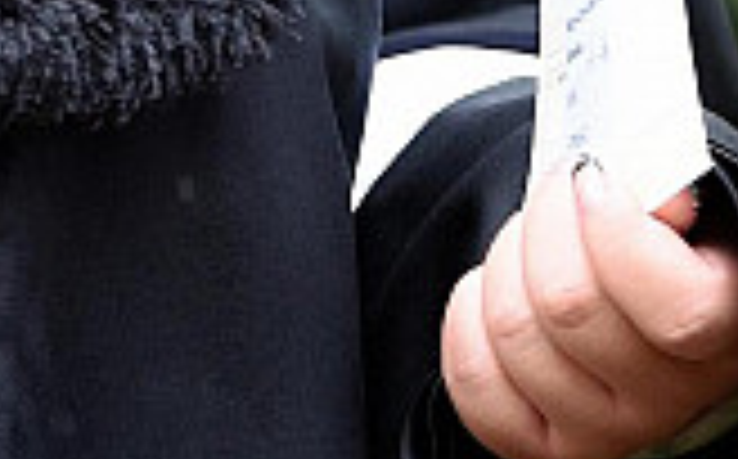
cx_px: -243
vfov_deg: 1.3
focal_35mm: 974
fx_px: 19563
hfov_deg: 2.2
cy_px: -934
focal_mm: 135
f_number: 2.8
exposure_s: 1/640
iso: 800
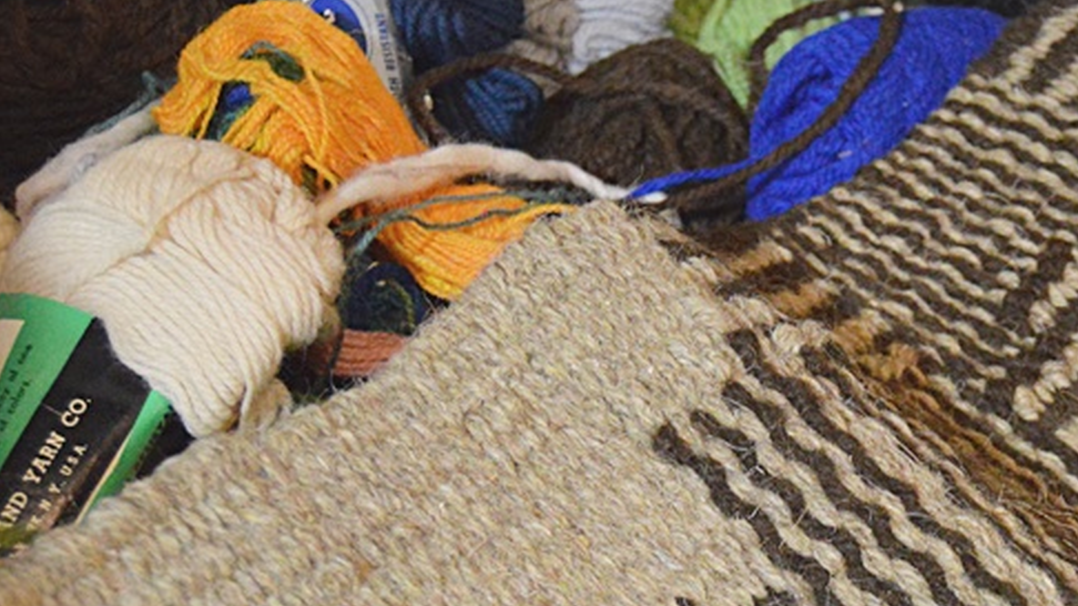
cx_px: 963
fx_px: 2400
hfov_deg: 24.6
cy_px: 534
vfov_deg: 14.3
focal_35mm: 84
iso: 3200
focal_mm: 26
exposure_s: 1/40
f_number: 4
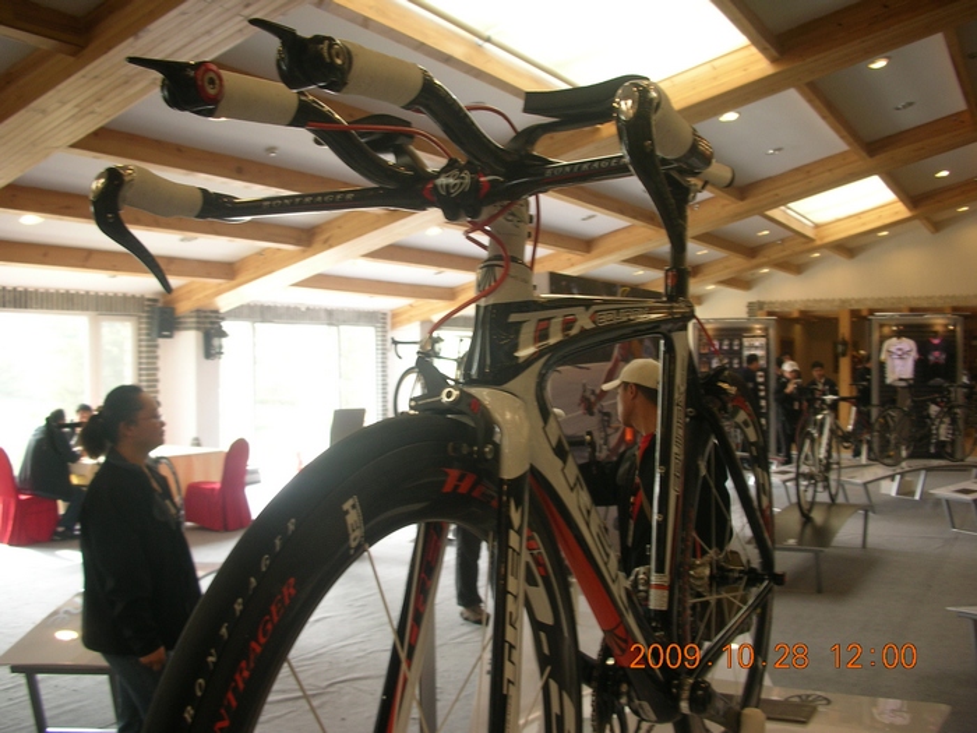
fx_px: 988
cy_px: 366
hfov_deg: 52.6
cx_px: 488
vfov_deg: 40.7
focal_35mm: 35
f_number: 3
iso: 50
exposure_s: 1/20.8
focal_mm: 5.8
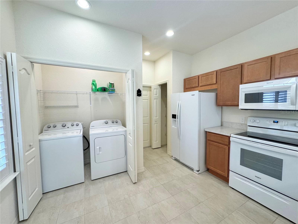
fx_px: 121
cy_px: 112
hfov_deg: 102.1
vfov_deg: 85.7
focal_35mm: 14
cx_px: 149
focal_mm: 2.22
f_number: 2.2
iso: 160
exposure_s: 1/120
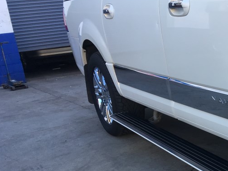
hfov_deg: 30.7
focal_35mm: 59
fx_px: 389
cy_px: 146
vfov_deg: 24.3
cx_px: 221
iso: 25
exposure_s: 1/169
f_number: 2.2
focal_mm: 4.15
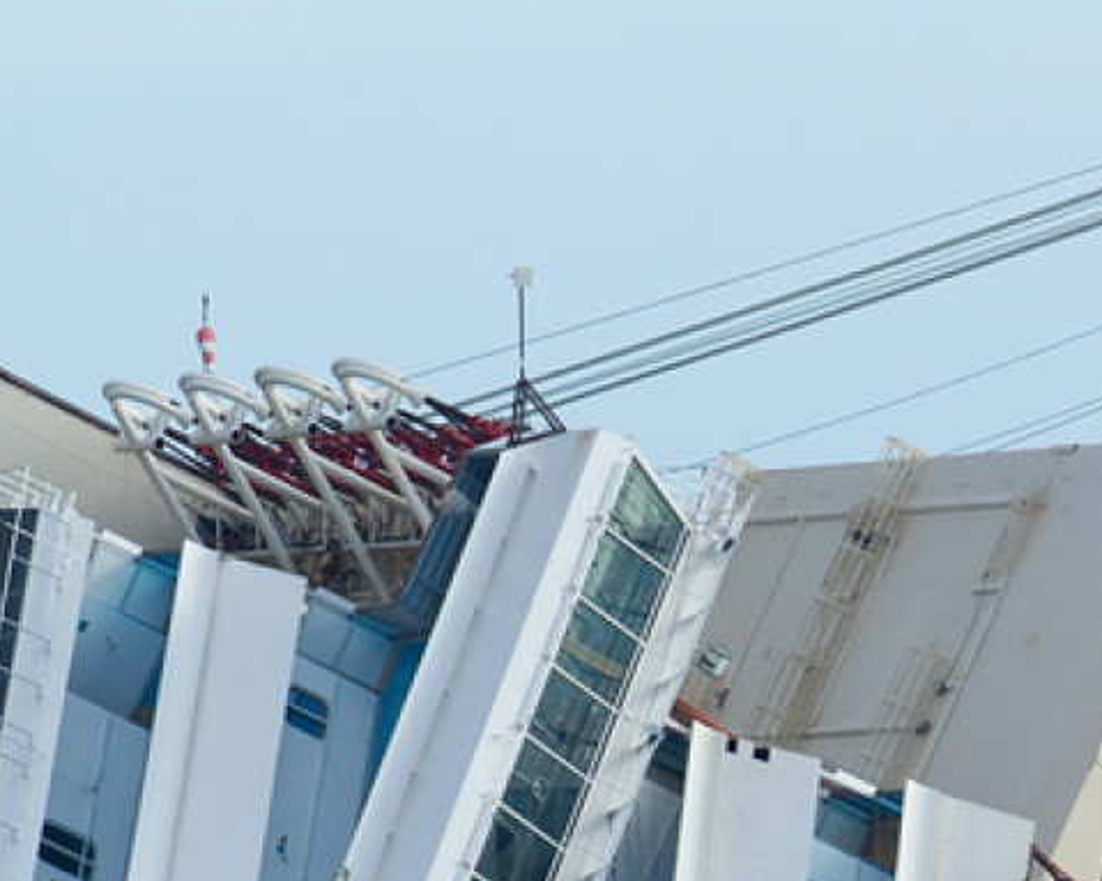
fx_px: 29413
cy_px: 648
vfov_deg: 1.7
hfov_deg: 2.1
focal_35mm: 902
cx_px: 1192
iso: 400
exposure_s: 1/1000
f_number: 7.1
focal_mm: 300
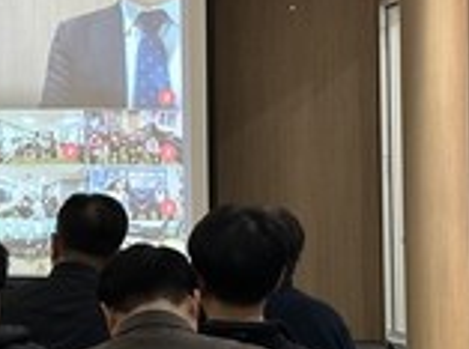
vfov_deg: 8.0
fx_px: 2487
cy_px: 33
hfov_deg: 10.4
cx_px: -251
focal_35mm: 184
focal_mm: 6.86
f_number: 1.78
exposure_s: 1/60
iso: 64
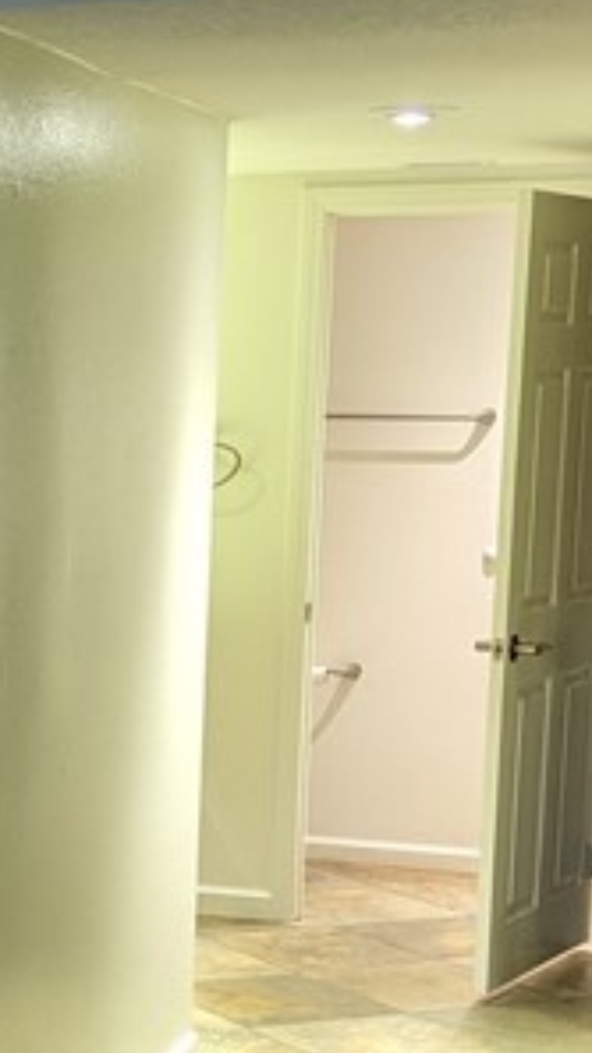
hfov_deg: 12.4
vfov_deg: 23.5
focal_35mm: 90
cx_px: -425
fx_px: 2512
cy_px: 716
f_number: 1.85
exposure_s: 1/24
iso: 76
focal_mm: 6.81
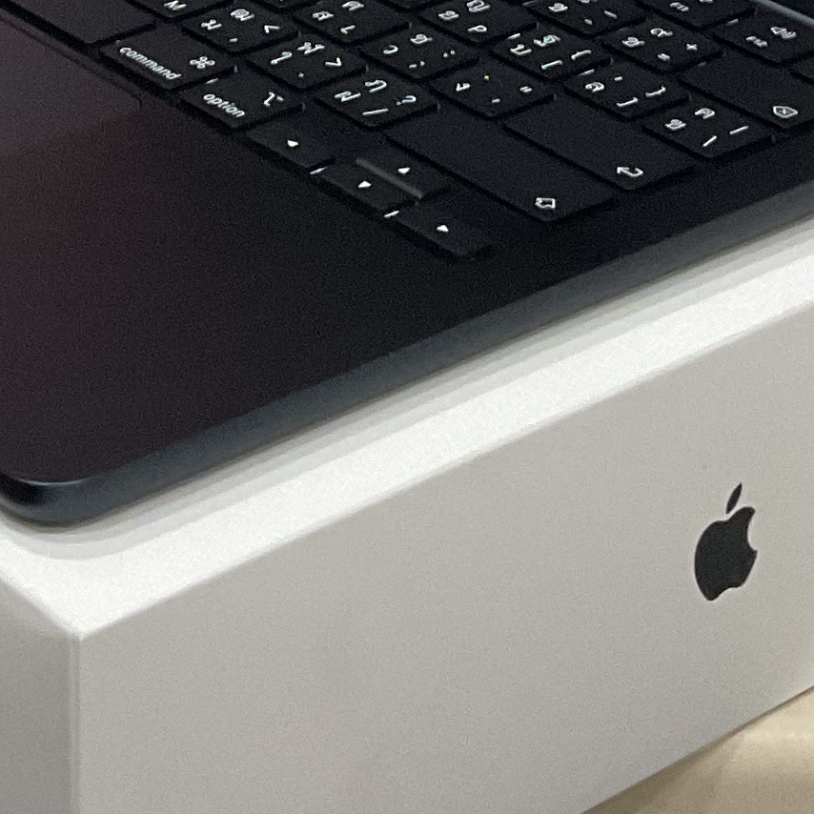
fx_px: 3219
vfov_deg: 13.0
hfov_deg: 14.3
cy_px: -669
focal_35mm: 121
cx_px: 132
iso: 125
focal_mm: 3
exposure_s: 1/60
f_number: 1.8
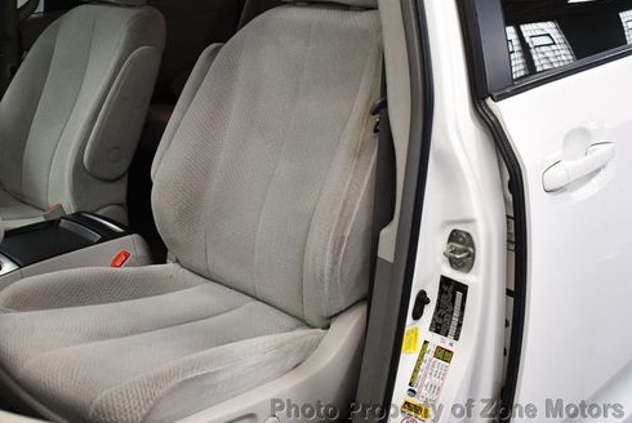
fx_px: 826
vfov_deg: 28.6
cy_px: 159
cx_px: 255
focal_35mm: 47
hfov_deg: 41.7
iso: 1100
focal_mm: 18
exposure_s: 1/125
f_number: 3.5
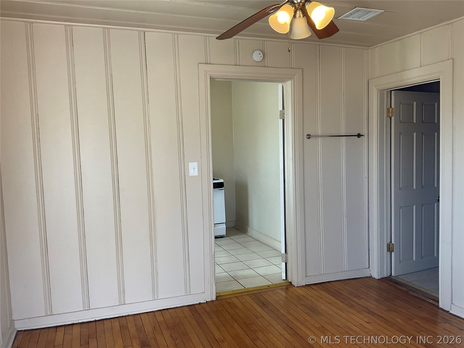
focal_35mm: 29
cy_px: 174
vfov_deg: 48.2
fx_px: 389
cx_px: 232
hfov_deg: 61.7
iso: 50
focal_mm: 3
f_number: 1.8
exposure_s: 1/122
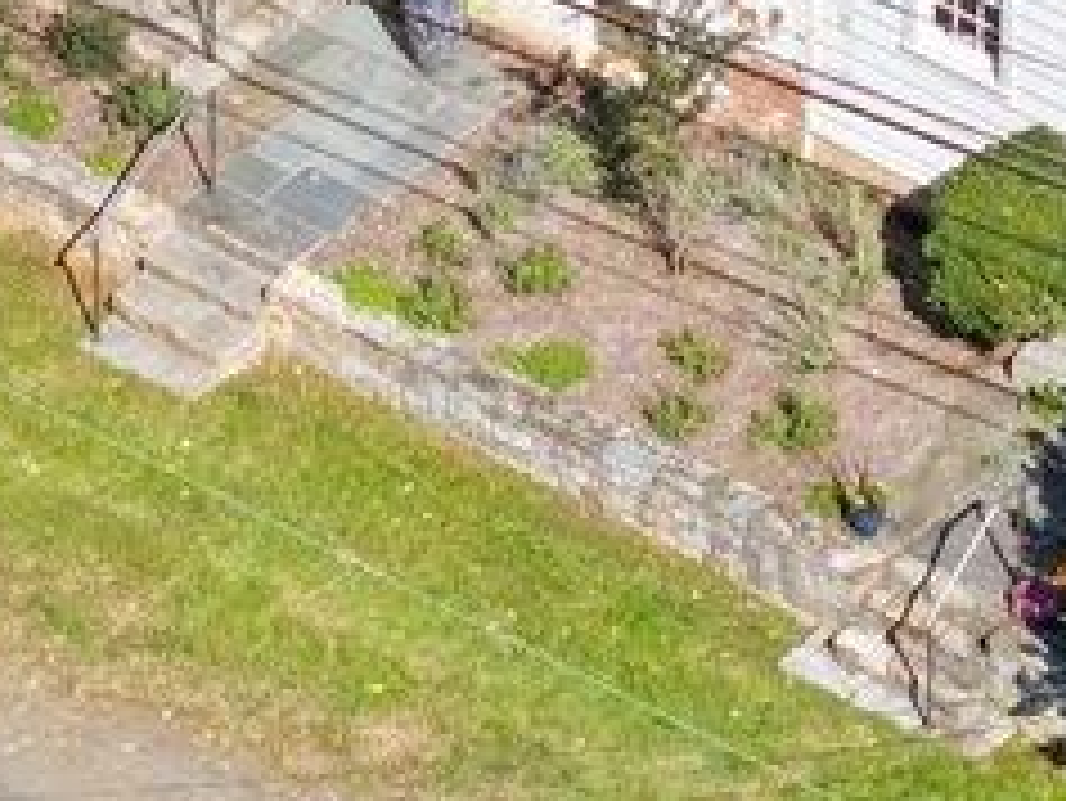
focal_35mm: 425
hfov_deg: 4.7
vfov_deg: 3.5
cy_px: -508
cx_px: 1017
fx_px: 13095
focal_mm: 19.35
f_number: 2.8
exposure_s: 1/2000
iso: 190
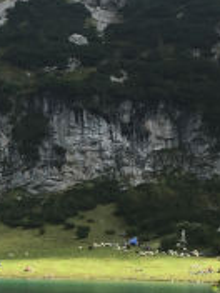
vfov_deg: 18.4
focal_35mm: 107
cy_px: 175
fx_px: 907
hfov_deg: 13.2
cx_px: -97
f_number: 2.2
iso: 32
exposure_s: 1/879
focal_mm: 4.15
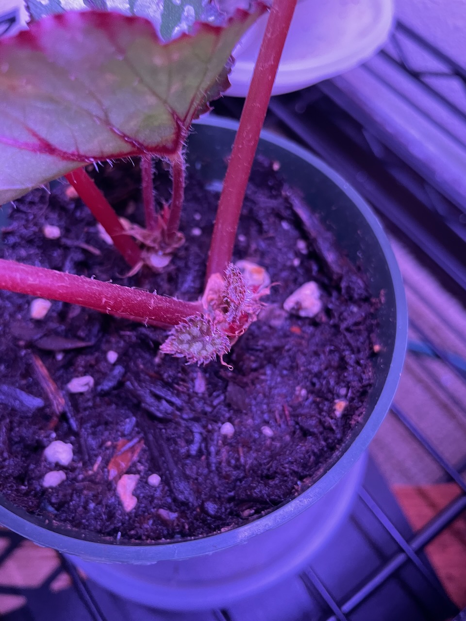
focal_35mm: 26
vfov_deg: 67.3
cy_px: 310
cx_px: 233
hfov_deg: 53.1
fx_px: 467
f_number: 1.6
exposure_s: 1/30
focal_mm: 4.2
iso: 500
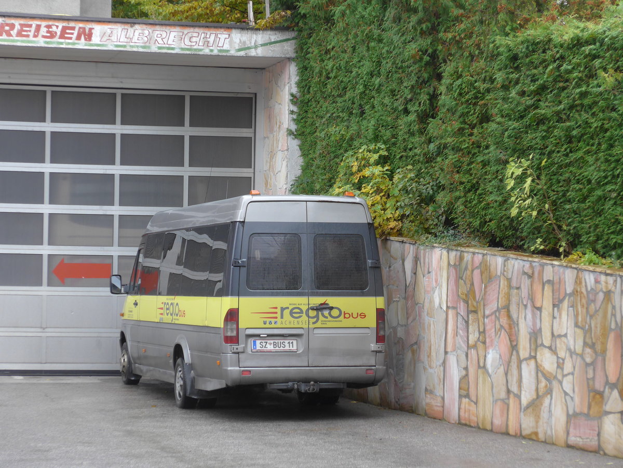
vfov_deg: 13.5
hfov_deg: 17.9
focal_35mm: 110
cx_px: 312
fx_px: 1980
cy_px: 234
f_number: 4.9
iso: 160
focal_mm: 21.6
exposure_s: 1/80
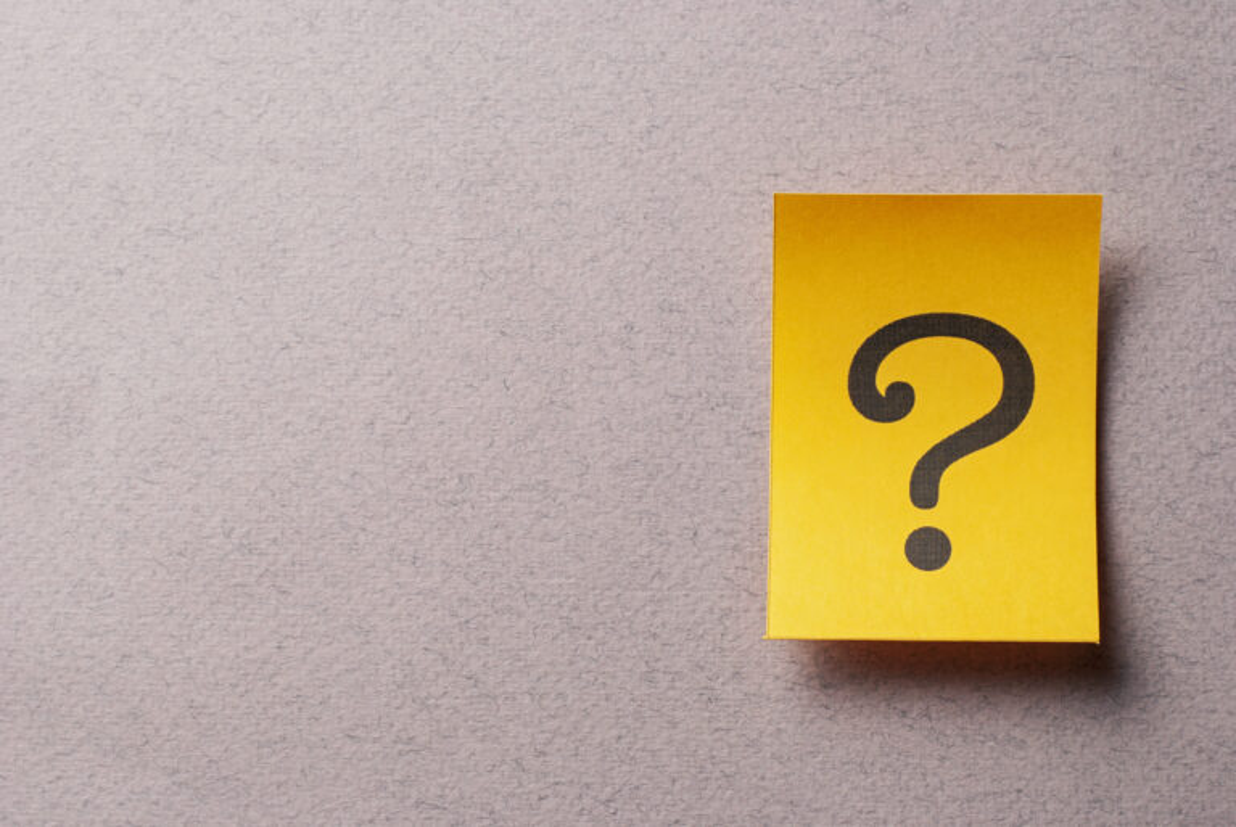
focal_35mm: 75
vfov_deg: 18.2
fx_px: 2578
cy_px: 414
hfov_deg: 27.0
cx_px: 618
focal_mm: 50
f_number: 9
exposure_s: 1/100
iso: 100
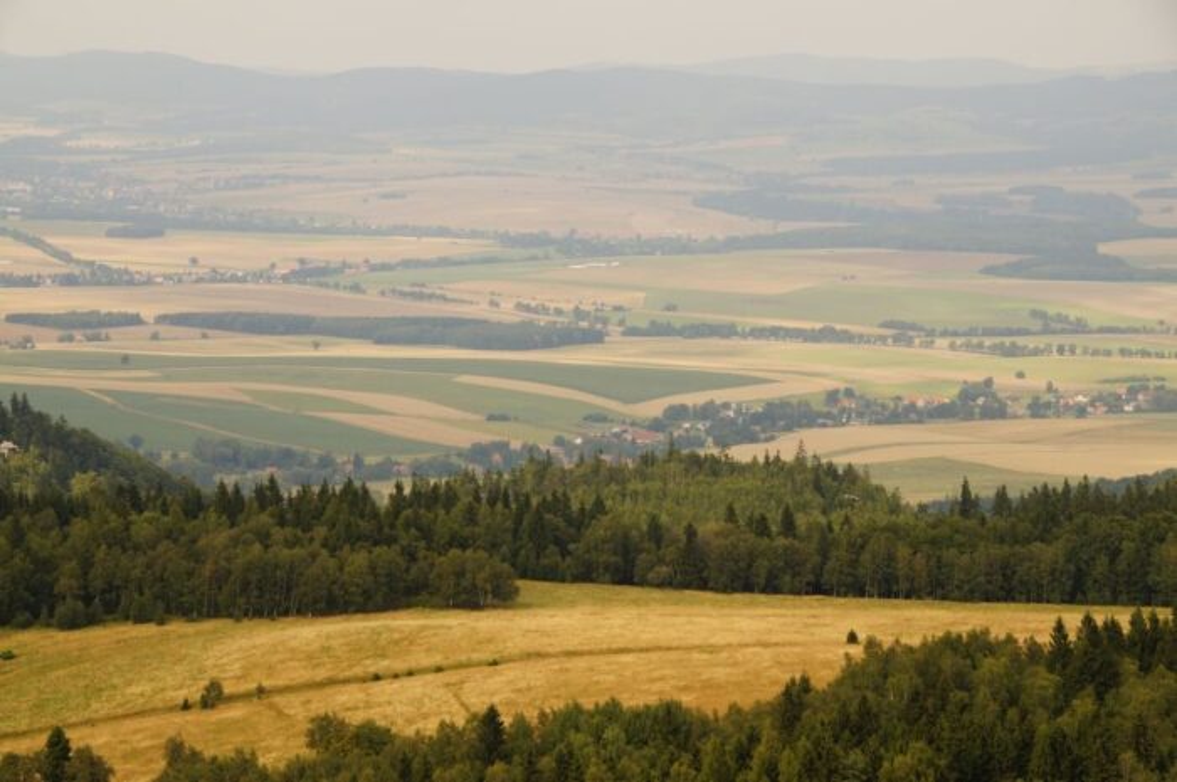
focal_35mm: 90
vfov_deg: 15.2
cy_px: 391
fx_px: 2939
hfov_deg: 22.6
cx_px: 588
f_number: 11
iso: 400
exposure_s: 1/160
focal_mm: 60
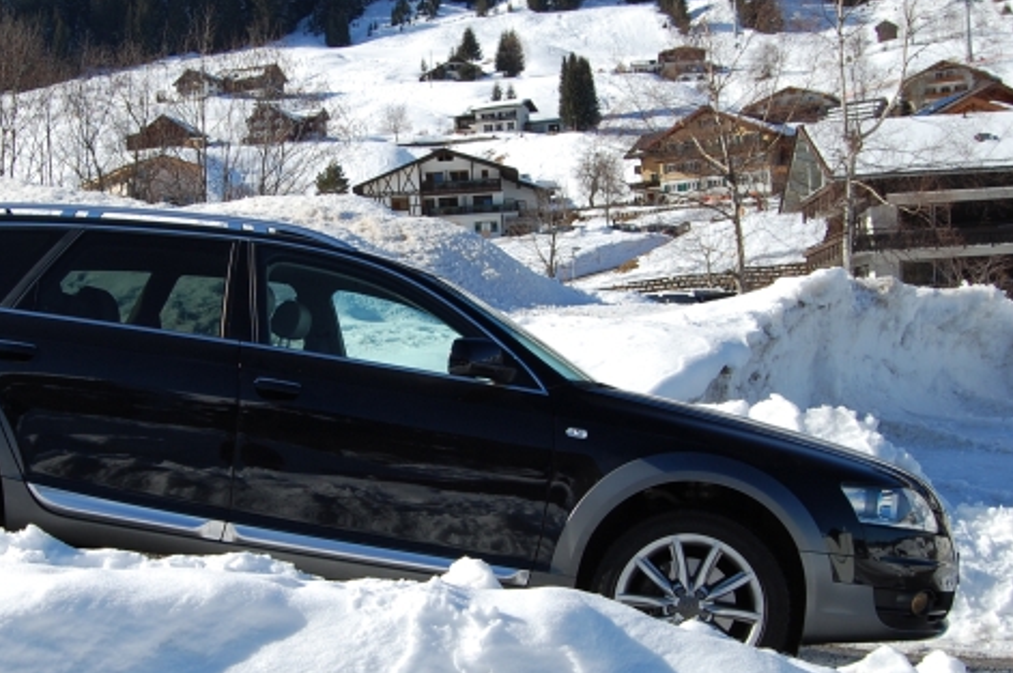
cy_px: 362
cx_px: 370
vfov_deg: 24.1
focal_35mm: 56
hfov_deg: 35.4
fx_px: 1574
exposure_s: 1/400
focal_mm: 22
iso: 200
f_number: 10
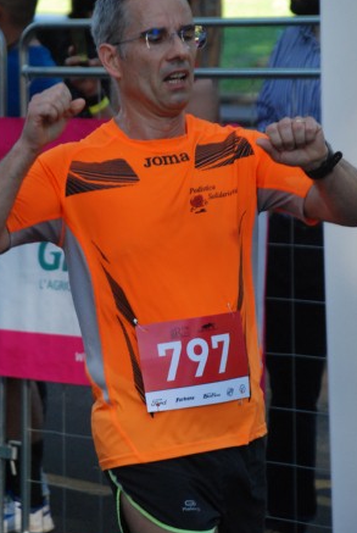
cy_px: 232
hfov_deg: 6.7
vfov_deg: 10.0
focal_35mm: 206
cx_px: 132
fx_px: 3052
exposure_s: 1/400
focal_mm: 100
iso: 1000
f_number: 5.6
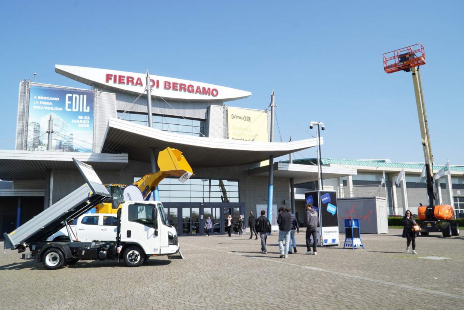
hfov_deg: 65.5
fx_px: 361
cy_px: 159
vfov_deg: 46.4
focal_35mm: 28
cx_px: 230
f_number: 11
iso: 100
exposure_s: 1/100
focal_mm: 18
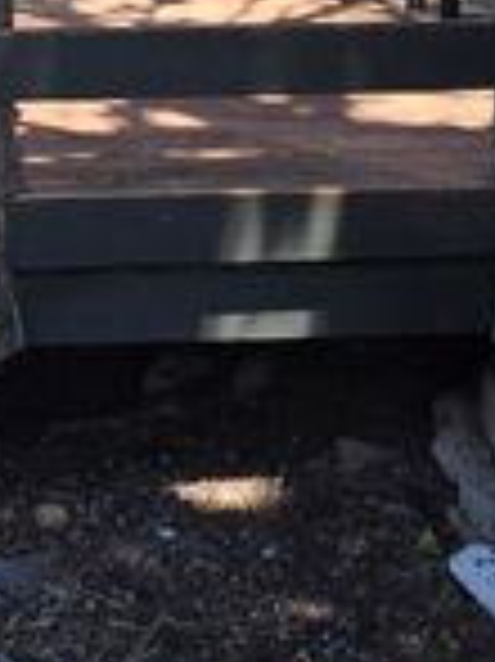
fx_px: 1127
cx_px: 122
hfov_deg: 24.5
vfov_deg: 24.4
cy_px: -367
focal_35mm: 59
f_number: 2.2
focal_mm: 2.2
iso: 200
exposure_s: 1/2000
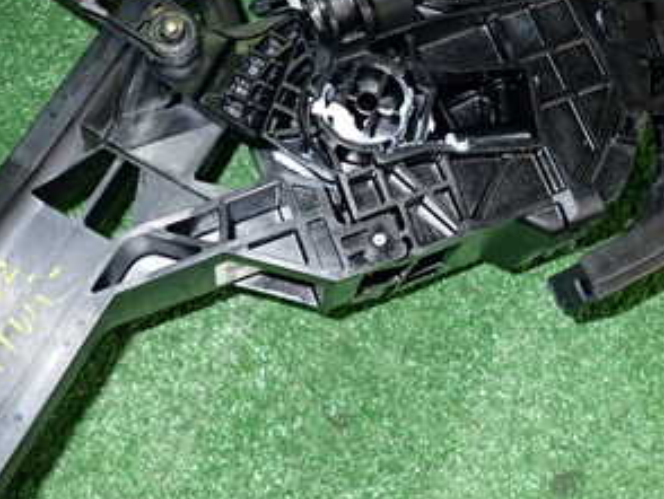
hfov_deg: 37.4
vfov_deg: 28.1
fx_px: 979
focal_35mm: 51
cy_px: 113
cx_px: 366
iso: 400
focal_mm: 4.5
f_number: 5.6
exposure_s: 1/30
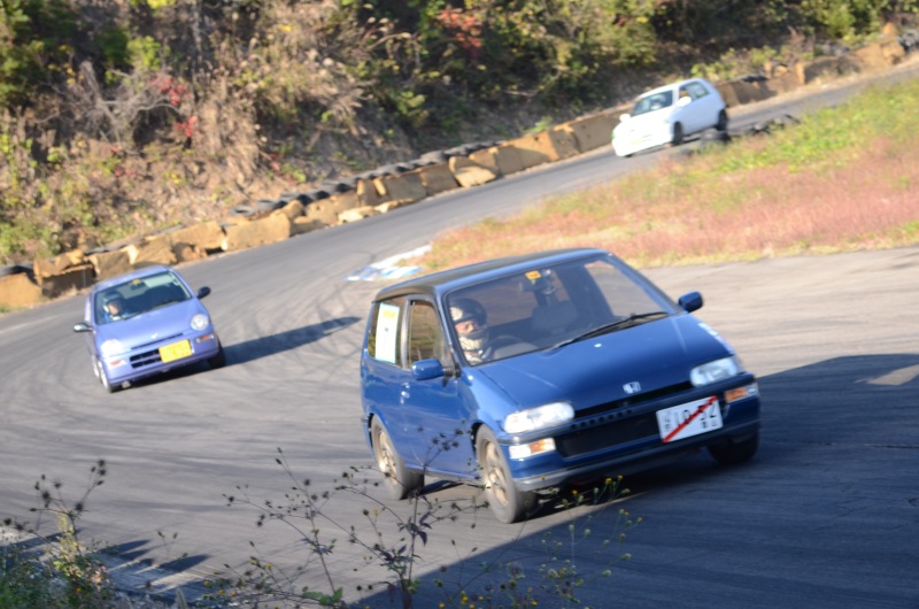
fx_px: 2102
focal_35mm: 82
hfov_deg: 24.7
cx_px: 460
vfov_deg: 16.5
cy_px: 304
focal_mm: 55
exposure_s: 1/200
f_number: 5.6
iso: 200
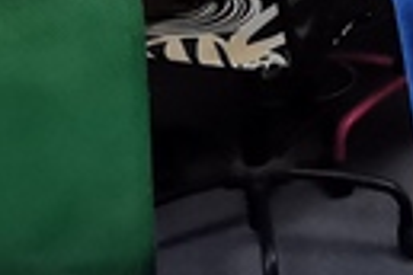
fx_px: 1480
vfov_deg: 9.6
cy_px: -342
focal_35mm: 129
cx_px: 365
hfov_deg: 15.7
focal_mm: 2.35
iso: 125
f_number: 2.2
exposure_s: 1/50
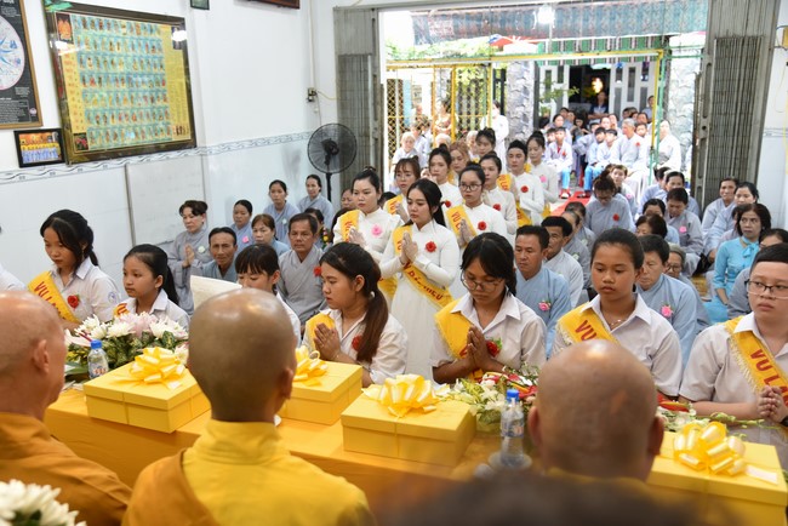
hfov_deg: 54.4
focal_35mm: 35
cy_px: 263
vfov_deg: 37.9
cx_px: 394
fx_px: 766
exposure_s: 1/60
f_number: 4
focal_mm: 35
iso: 640
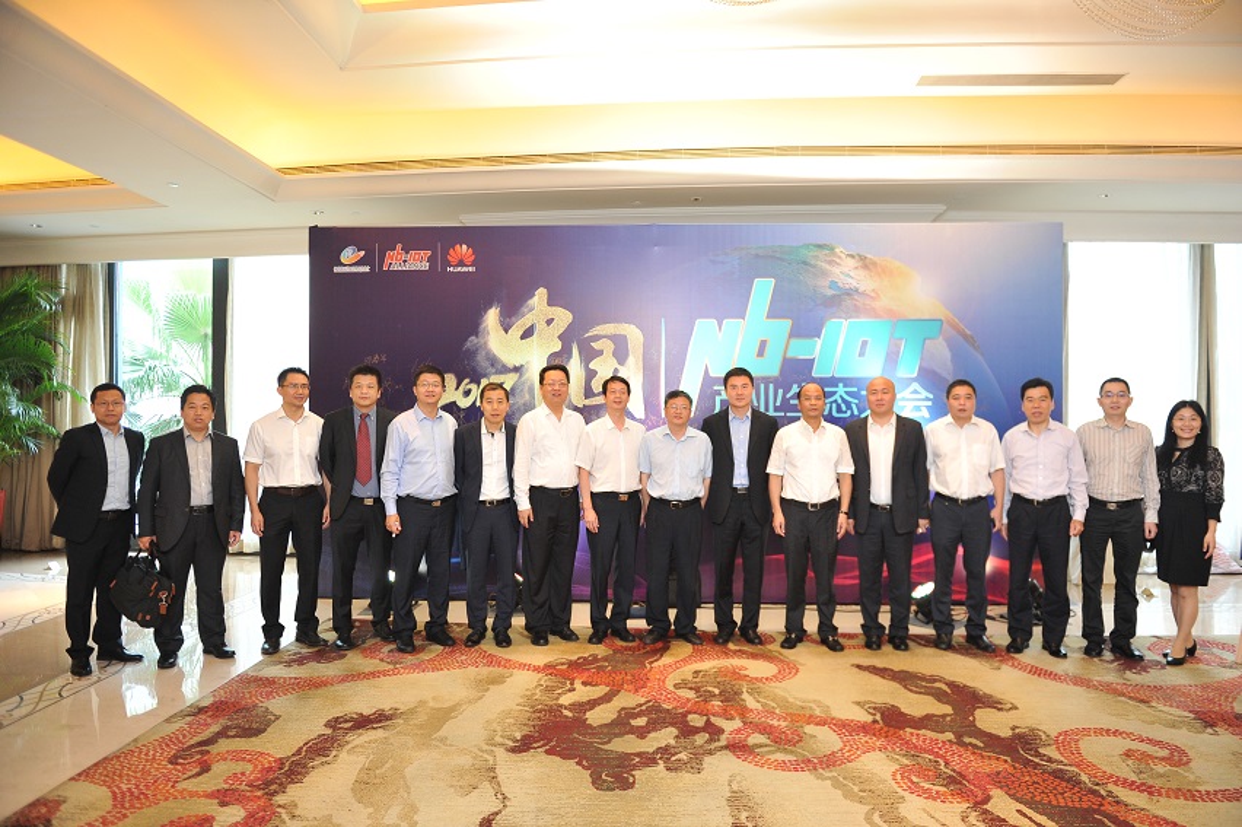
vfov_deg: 53.1
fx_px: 827
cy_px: 414
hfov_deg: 73.8
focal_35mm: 24
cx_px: 621
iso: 1600
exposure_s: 1/125
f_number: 2.8
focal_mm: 24
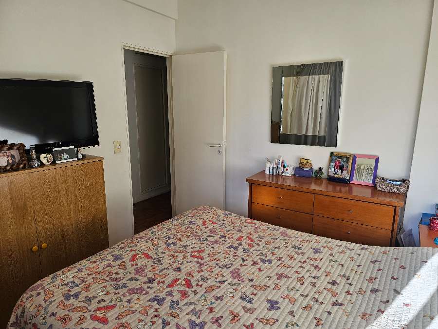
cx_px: 219
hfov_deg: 73.9
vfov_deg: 58.9
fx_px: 291
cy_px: 164
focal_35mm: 23
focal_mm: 6.3
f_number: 1.7
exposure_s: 1/180
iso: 32
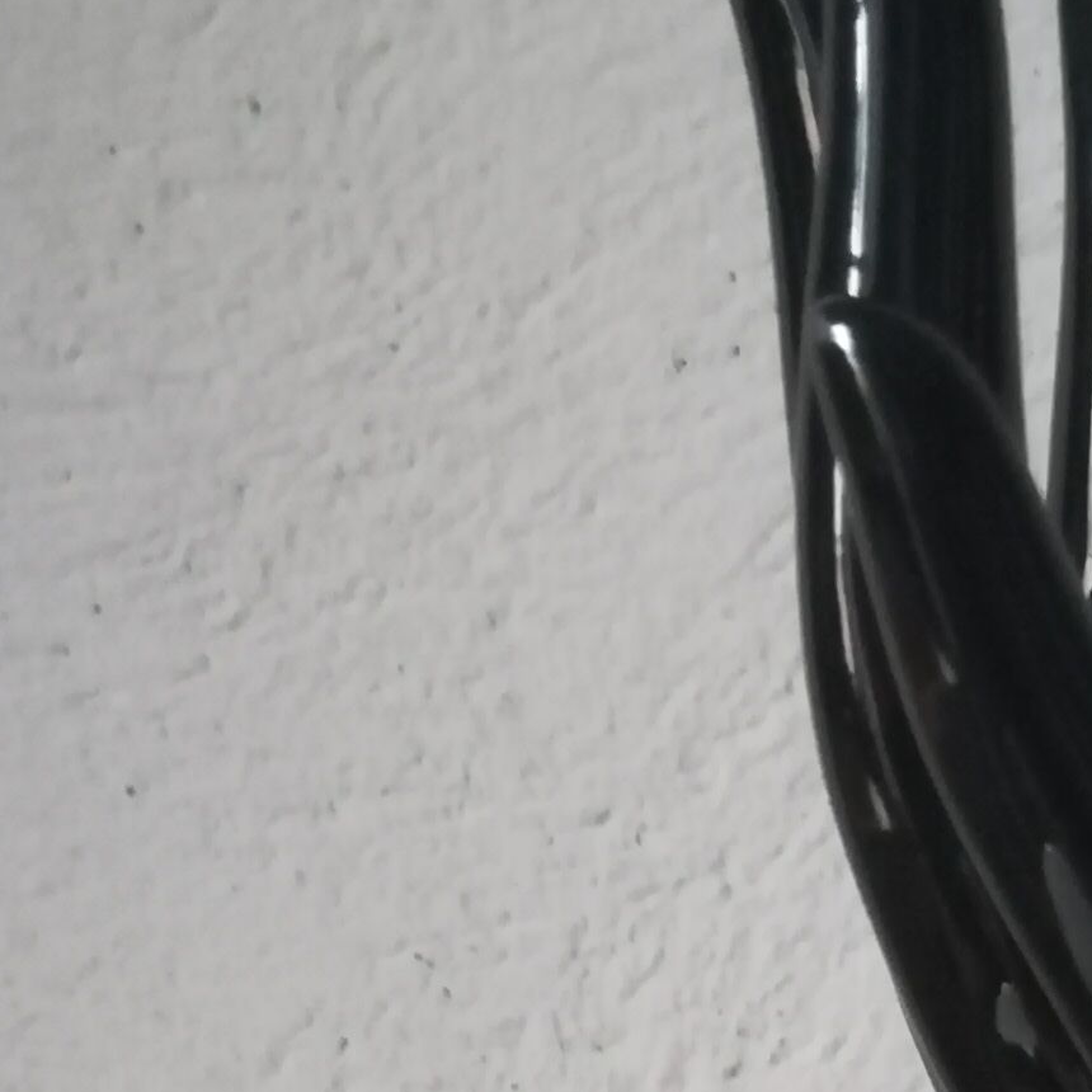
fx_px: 3783
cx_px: 1676
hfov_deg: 15.1
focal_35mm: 106
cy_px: 1882
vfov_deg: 14.7
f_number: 2.2
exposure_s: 1/14.3
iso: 1000
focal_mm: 3.83
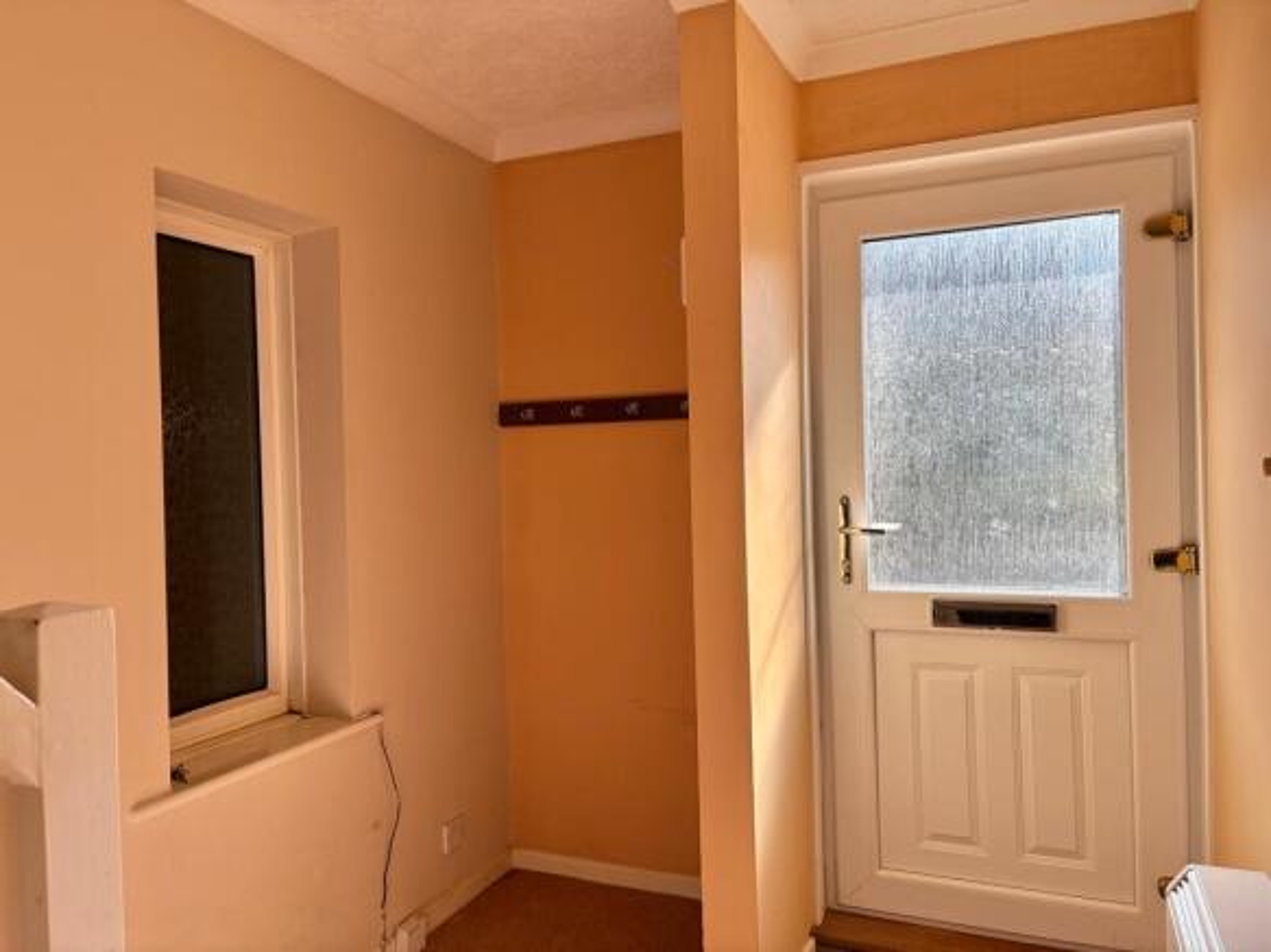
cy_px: 476
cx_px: 636
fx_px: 954
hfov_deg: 67.3
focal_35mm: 26
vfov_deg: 53.0
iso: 64
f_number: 1.6
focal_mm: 5.96
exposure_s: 1/395
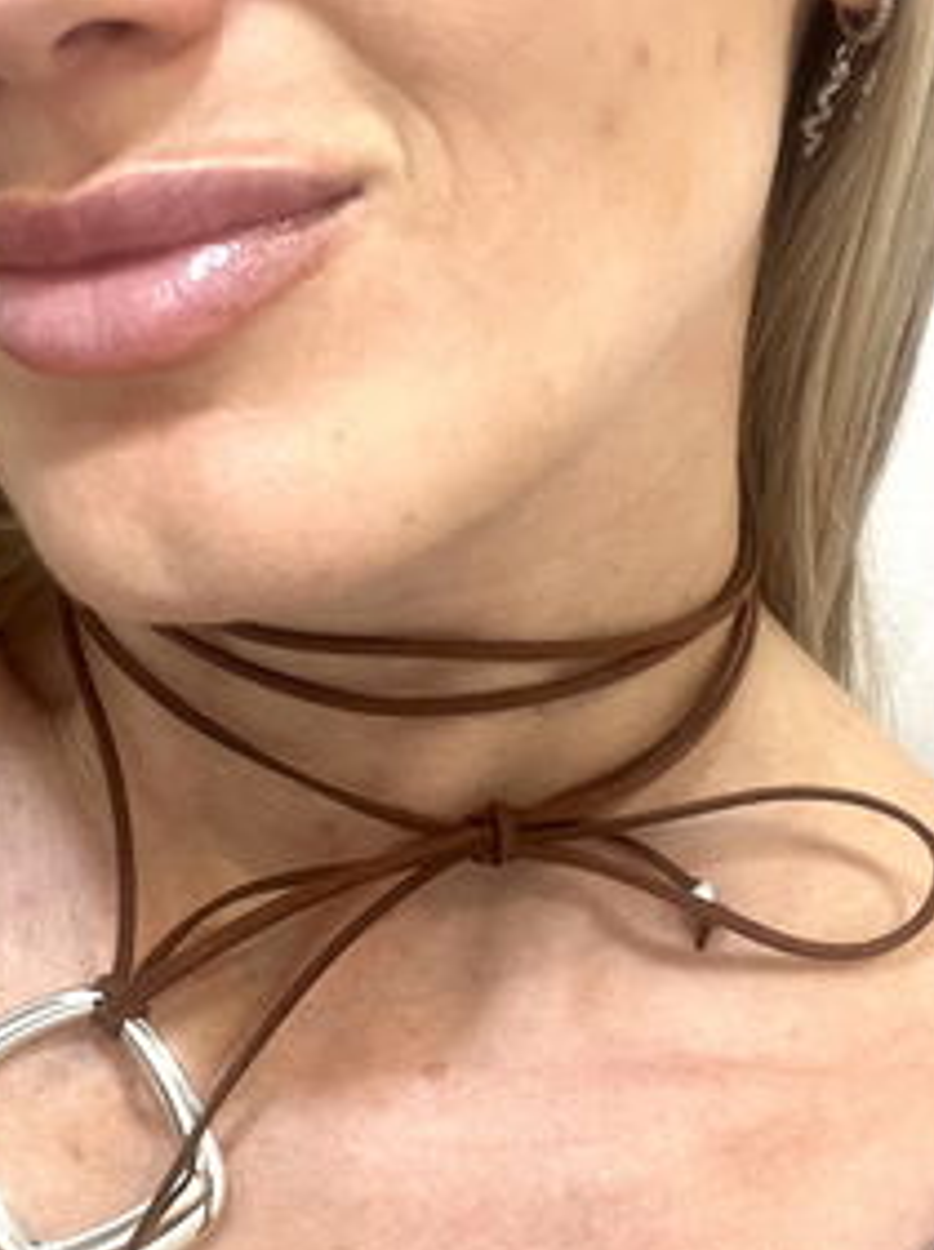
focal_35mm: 57
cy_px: 718
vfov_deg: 33.8
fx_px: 2055
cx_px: 258
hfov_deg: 25.4
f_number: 2.2
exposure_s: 1/50
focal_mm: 2.71
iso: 160
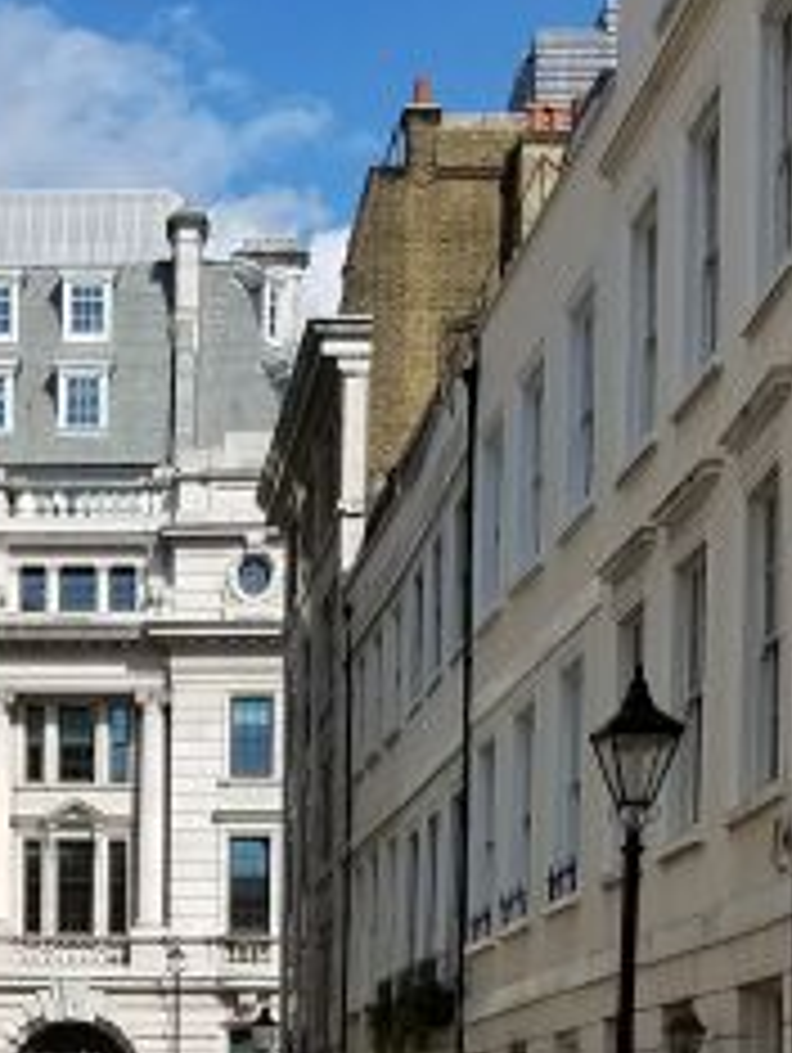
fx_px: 2436
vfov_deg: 23.2
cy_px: 1094
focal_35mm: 80
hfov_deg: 18.3
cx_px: 144
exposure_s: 1/3144
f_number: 1.7
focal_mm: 4.2
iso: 50
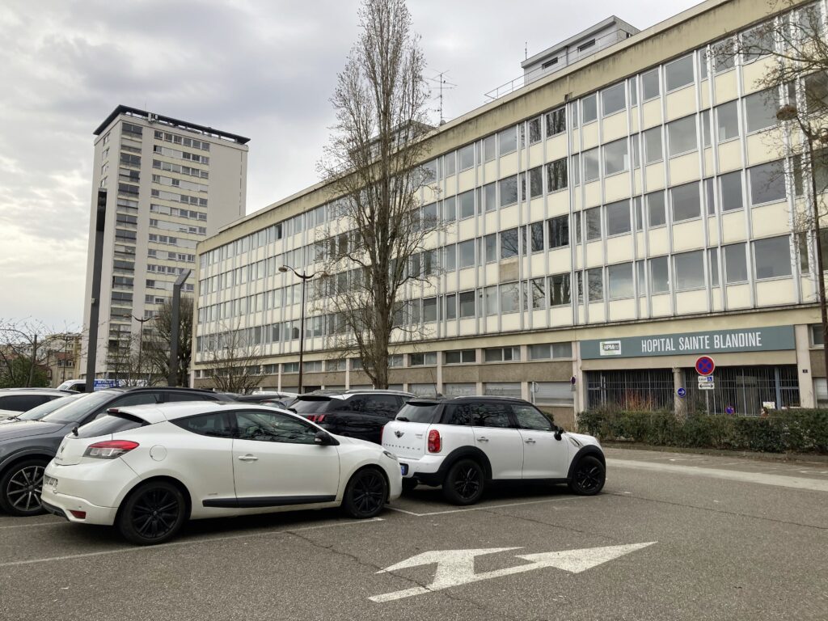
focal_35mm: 28
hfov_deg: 63.4
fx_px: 670
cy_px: 310
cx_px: 414
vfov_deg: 49.7
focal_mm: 3.99
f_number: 1.8
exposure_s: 1/144
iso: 20
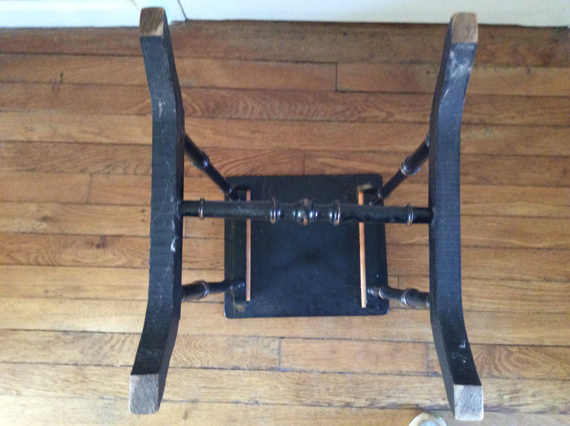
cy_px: 213
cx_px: 285
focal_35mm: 32
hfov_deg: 56.9
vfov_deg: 44.1
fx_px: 526
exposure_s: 1/25
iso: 320
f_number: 2.4
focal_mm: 3.3
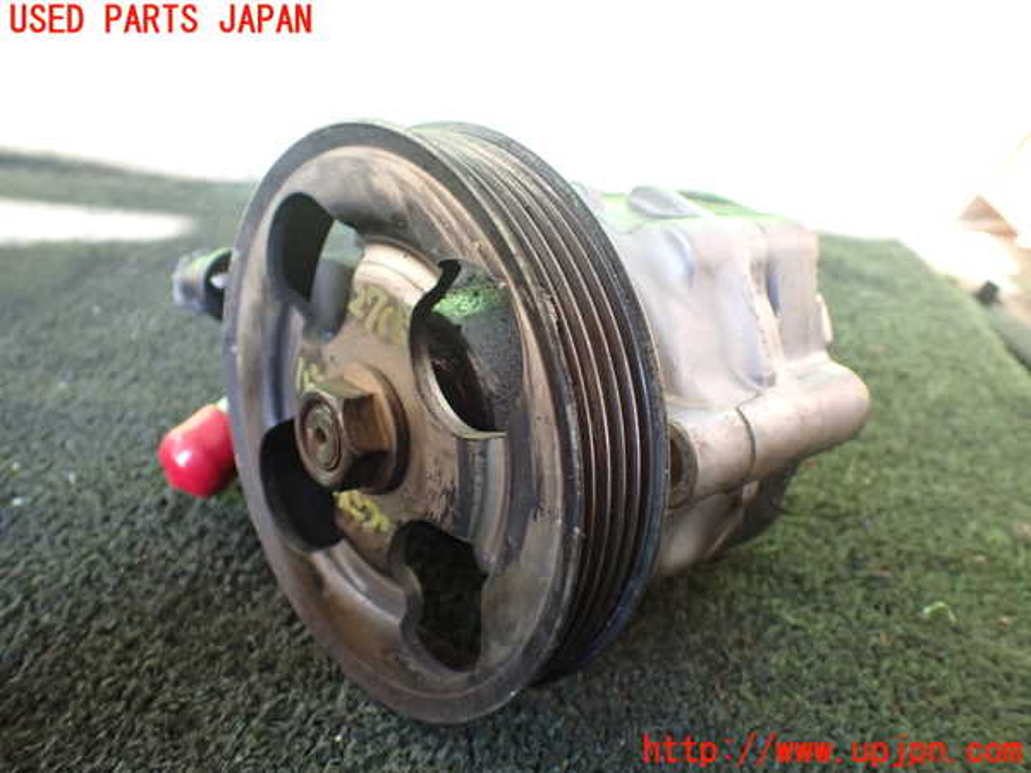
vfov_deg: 46.8
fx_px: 894
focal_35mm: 30
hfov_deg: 60.0
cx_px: 516
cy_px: 386
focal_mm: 5.4
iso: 400
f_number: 2.3
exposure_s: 1/125
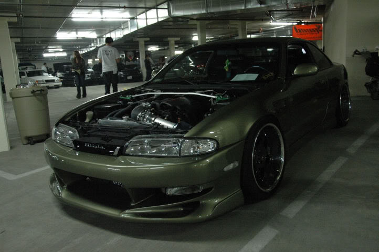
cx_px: 190
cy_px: 126
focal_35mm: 33
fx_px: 347
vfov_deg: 39.9
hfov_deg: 57.3
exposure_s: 1/30
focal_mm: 22
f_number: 3.8
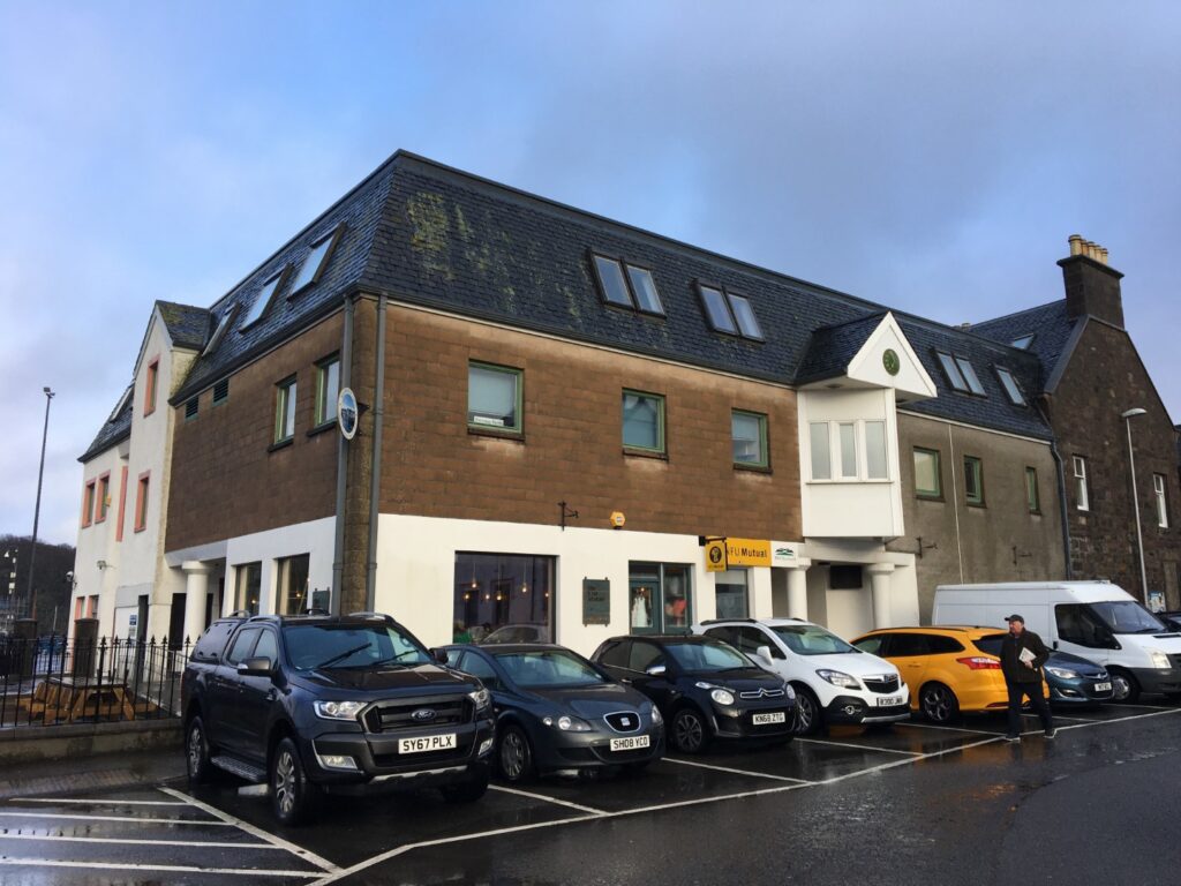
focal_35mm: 29
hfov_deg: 61.7
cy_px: 443
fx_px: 989
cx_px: 590
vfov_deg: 48.2
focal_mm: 4.15
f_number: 2.2
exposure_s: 1/382
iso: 25
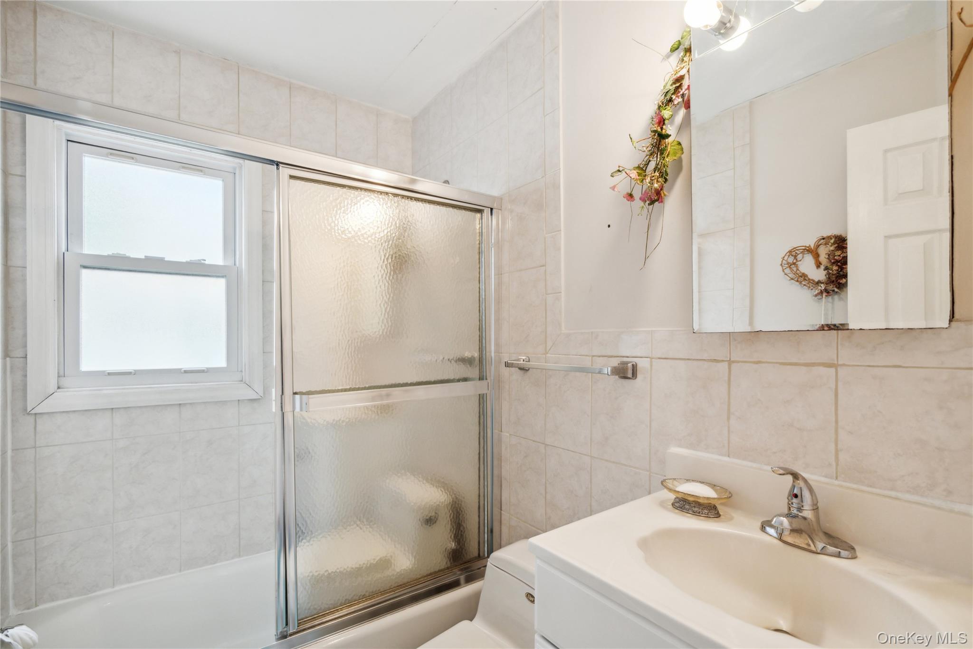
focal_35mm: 16
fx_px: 432
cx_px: 486
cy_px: 324
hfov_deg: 96.7
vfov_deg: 73.7
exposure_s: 1/80
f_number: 5
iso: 640
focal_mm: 16
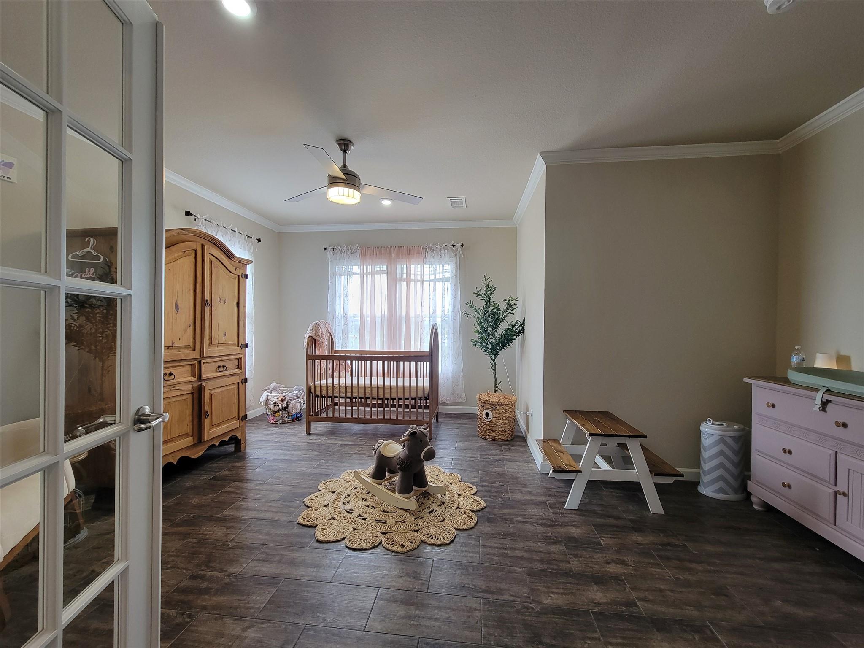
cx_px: 432
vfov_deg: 89.9
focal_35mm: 13
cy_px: 324
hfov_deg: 106.2
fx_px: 324
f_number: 2.2
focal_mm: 2.2
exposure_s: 1/60
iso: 160
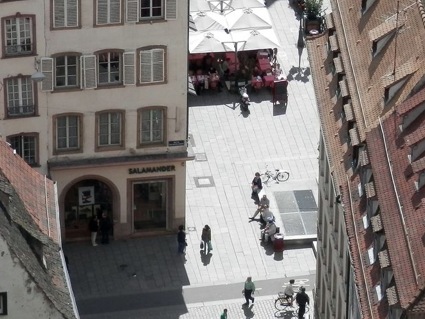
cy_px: 139
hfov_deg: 9.3
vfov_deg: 7.0
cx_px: 260
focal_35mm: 213
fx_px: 2616
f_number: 4.8
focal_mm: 15.8
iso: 80
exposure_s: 1/500
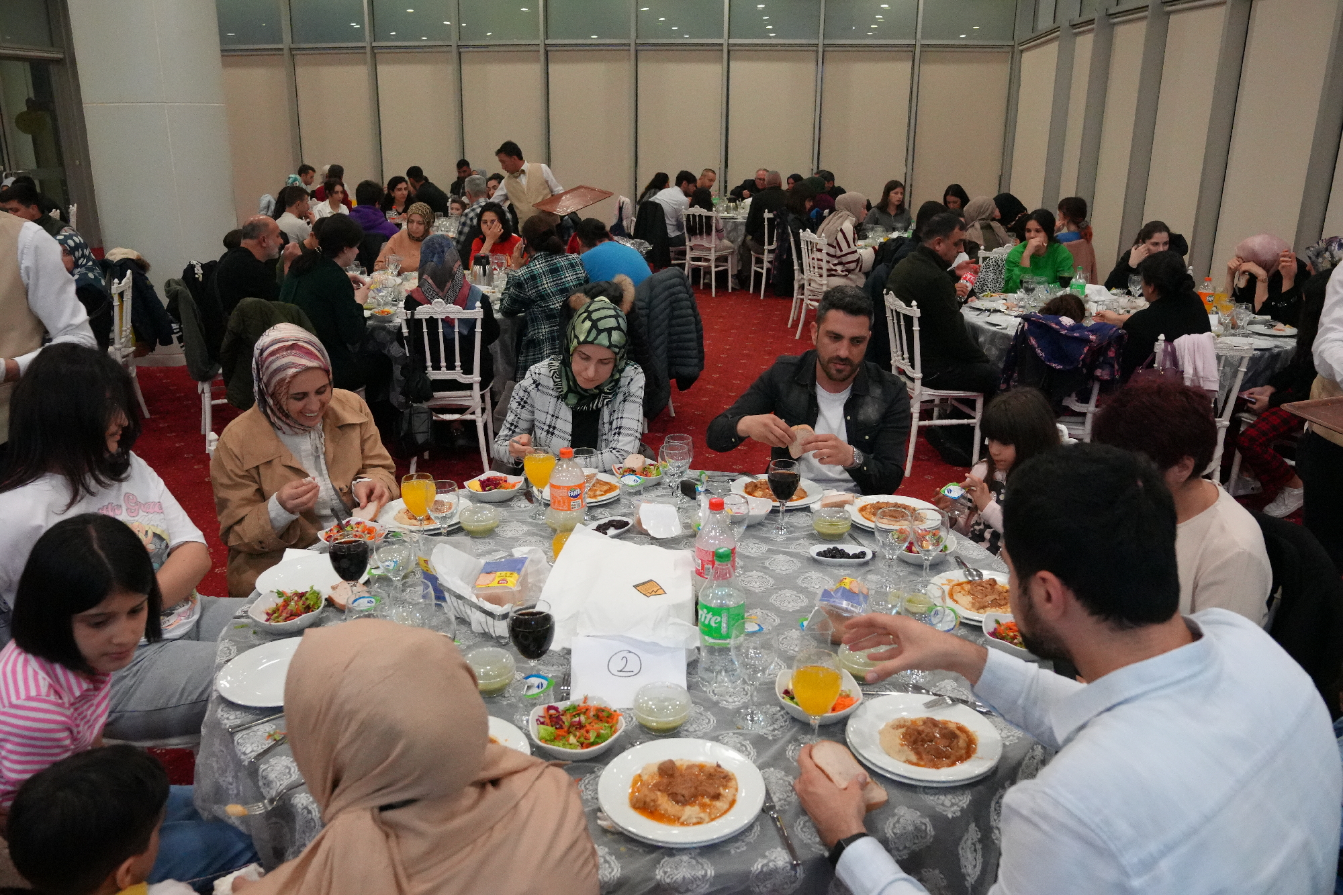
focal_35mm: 26
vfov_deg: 50.4
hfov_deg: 70.4
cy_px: 448
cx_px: 672
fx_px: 951
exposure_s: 1/160
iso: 6400
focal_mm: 17
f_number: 3.5
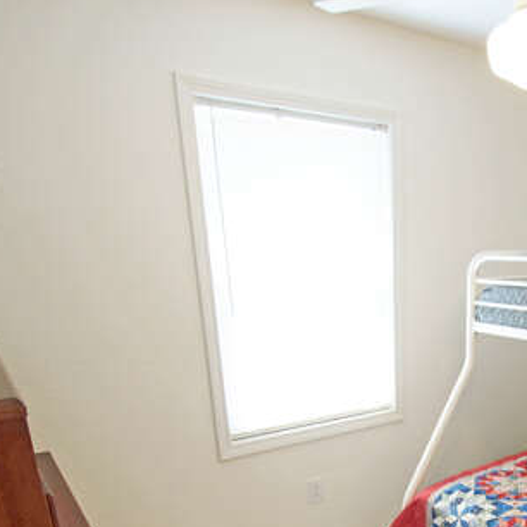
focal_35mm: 32
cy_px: 425
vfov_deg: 48.1
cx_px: 444
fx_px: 551
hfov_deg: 47.4
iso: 640
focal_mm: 10
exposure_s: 1/60
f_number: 4
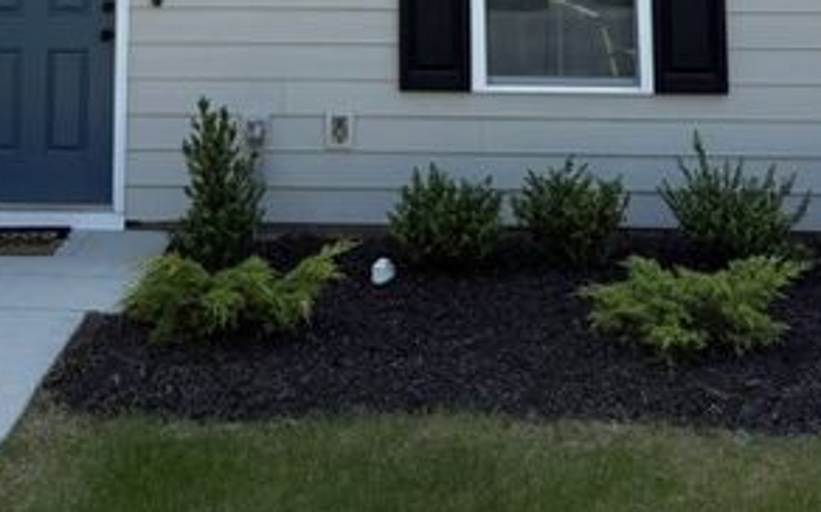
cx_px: 346
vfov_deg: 18.0
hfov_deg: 32.4
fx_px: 1409
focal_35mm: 63
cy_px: -291
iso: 64
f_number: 1.6
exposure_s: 1/2985
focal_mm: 5.96
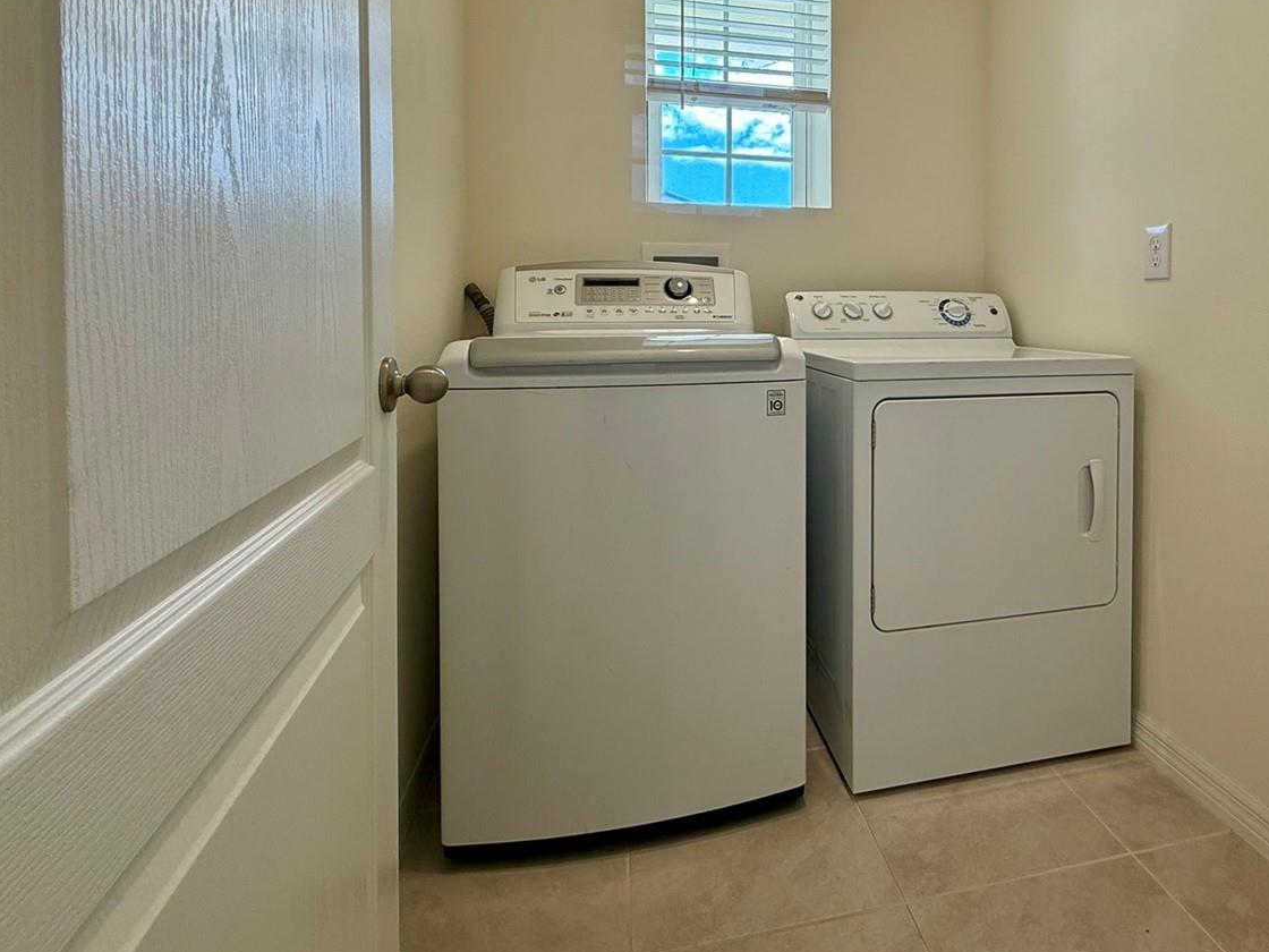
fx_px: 733
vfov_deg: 64.4
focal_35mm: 20
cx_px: 814
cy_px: 324
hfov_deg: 79.8
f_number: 2.2
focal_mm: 2.22
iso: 125
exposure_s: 1/120
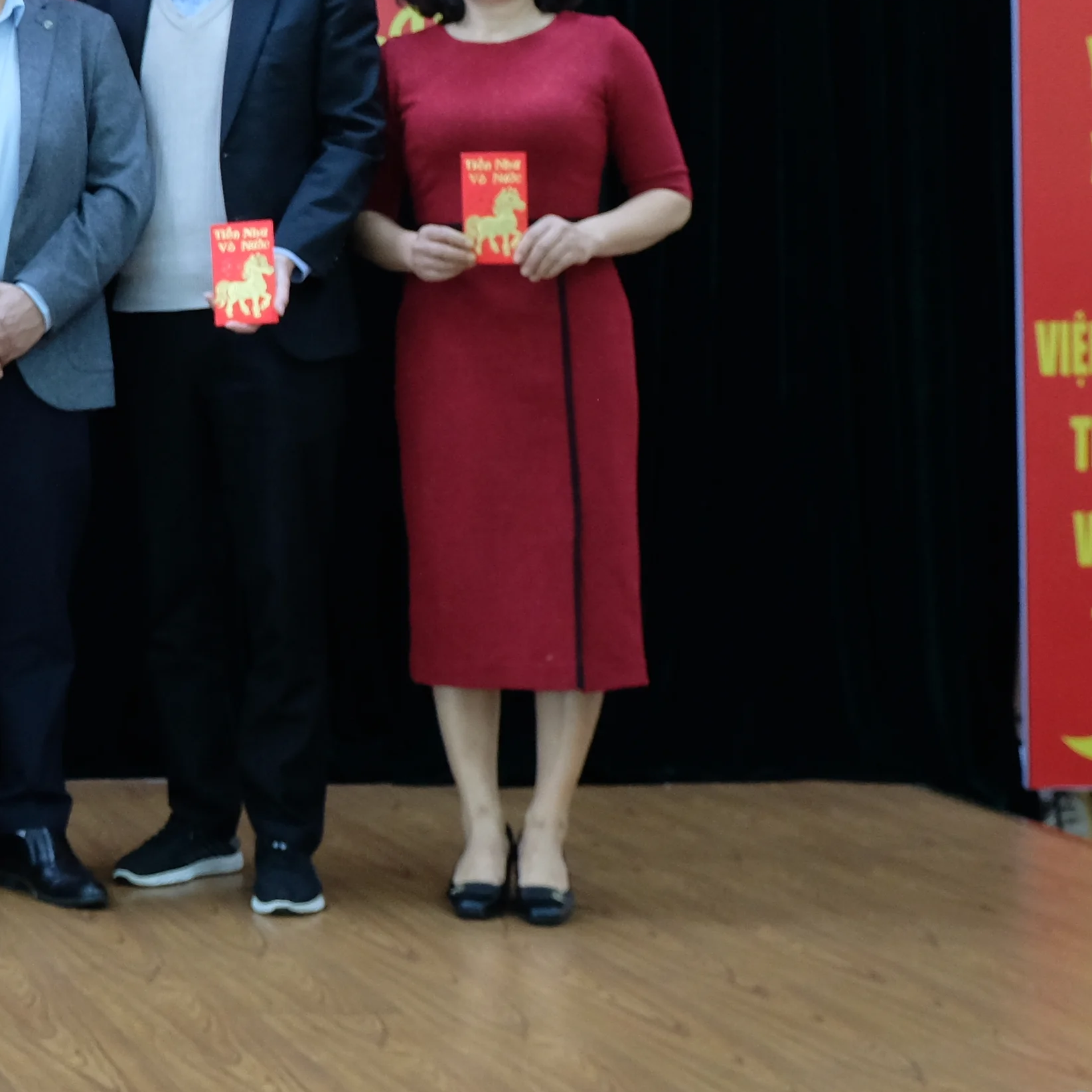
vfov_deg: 18.5
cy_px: 193
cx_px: -653
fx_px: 3319
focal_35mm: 93
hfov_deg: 16.6
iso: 1000
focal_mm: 20.3
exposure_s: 1/30
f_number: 4.2
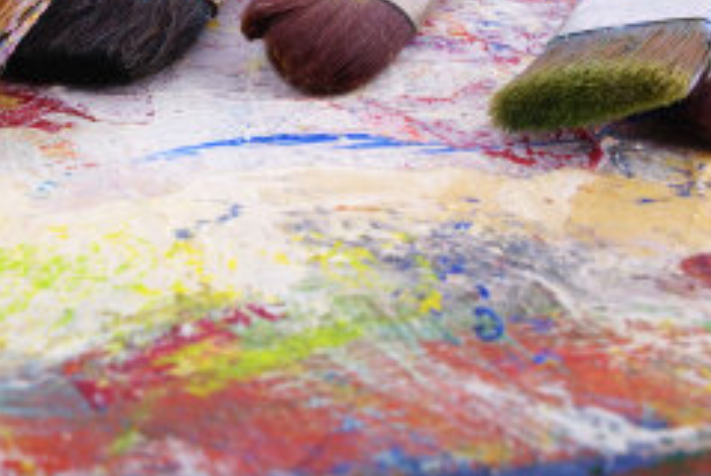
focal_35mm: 141
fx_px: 2789
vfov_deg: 9.7
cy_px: 0
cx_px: 6
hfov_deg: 14.3
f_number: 18
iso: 100
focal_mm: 45
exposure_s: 1/160
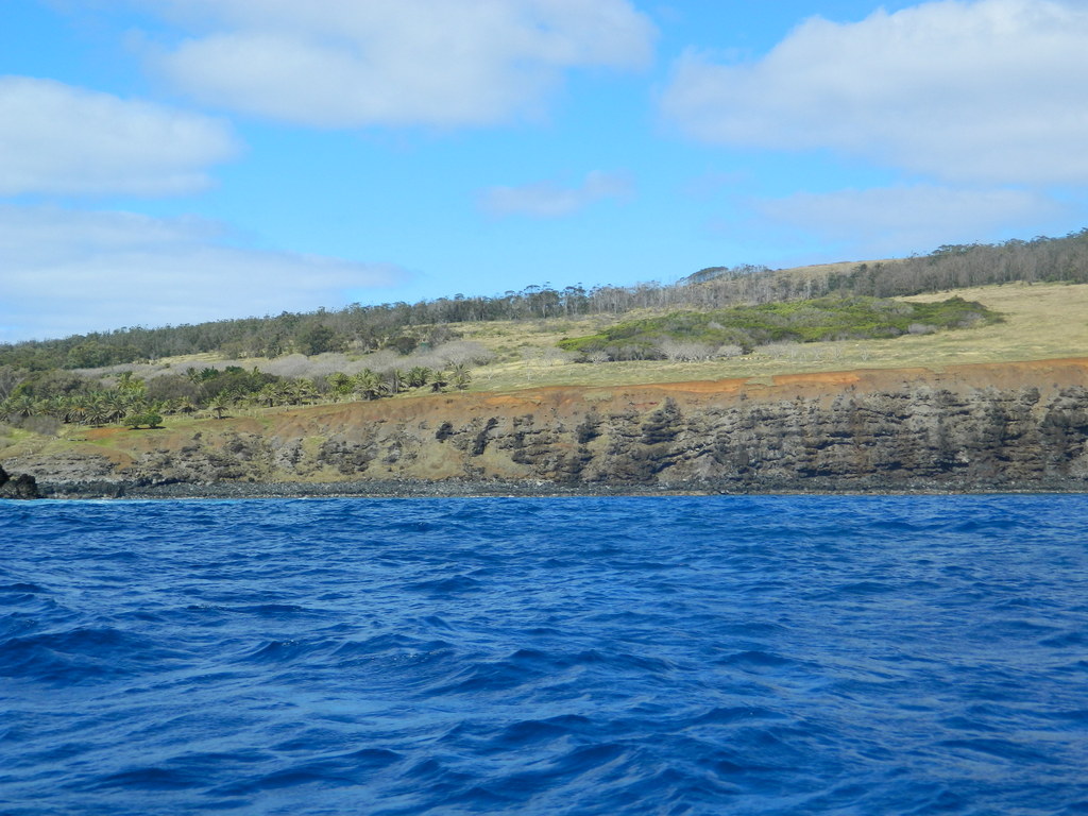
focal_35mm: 57
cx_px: 544
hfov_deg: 33.8
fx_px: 1792
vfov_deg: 25.7
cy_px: 408
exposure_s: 1/800
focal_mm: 10.2
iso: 80
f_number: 3.8
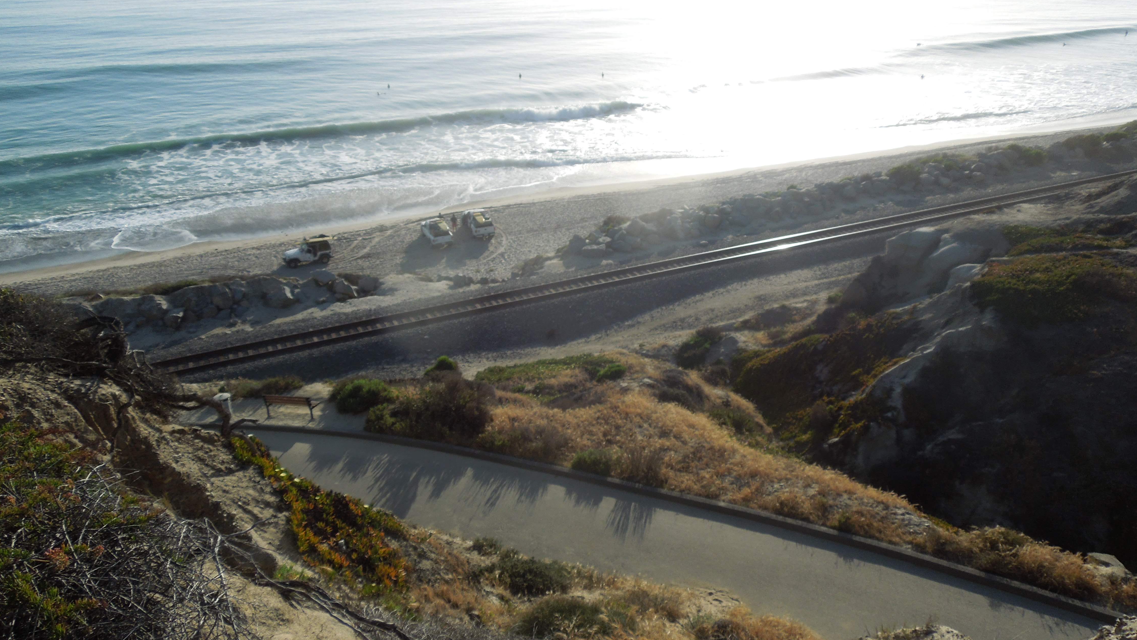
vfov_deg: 41.4
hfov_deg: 67.9
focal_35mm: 28
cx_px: 567
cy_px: 285
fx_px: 844
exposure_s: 1/1250
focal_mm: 4.5
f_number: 3.3
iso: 100
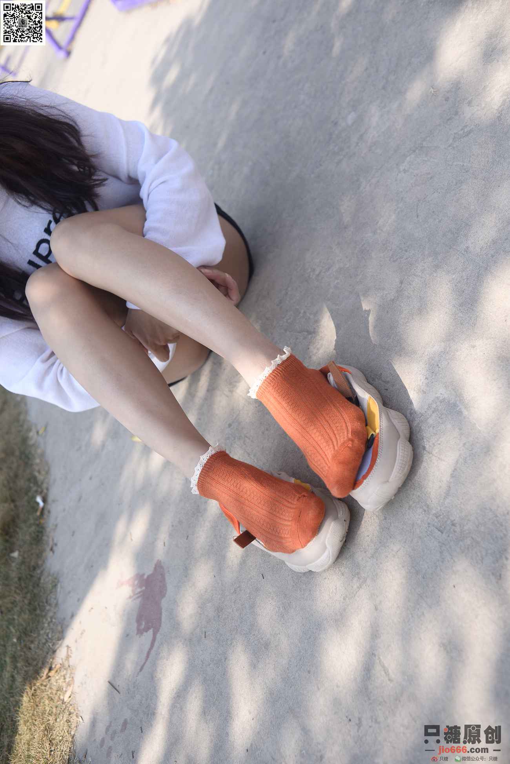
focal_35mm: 35
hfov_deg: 37.9
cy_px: 382
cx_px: 255
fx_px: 743
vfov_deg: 54.4
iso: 160
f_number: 5.6
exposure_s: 1/640
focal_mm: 35
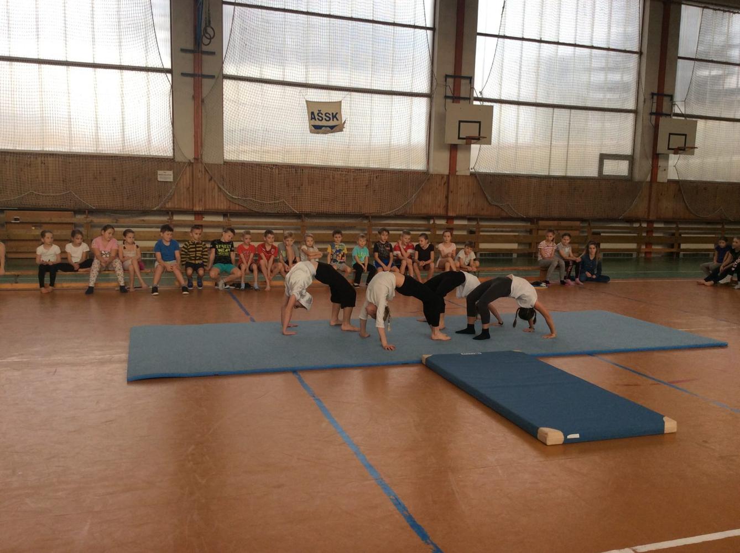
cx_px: 370
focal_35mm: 32
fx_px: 683
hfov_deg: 56.9
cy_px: 276
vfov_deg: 44.0
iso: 32
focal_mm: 3.3
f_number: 2.4
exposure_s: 1/152
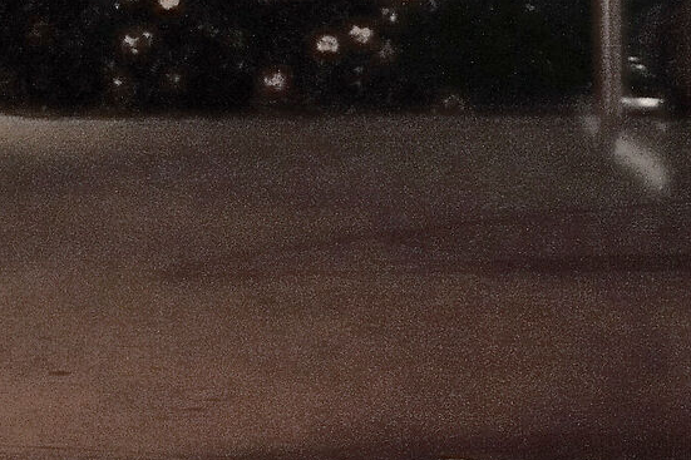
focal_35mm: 209
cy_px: -228
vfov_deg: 6.5
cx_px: -704
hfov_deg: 9.2
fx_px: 4010
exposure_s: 1/15
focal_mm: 32
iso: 450
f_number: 4.2
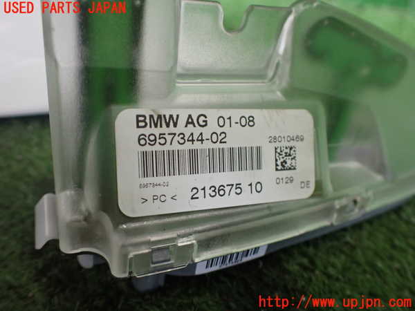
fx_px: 360
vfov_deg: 46.8
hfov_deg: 60.0
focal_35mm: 30
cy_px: 156
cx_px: 208
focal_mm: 5.4
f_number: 2.3
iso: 500
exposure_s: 1/125
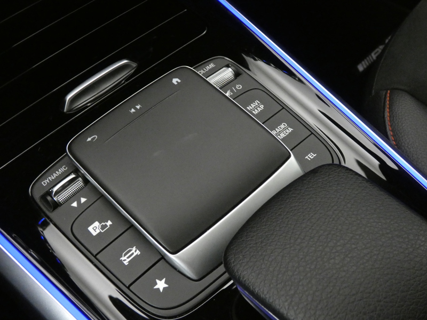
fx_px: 506
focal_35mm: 41
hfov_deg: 45.8
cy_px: 160
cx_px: 214
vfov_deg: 35.1
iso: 1600
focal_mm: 7.3
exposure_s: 1/20
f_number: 3.6
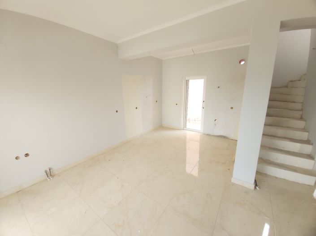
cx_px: 158
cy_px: 118
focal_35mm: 12
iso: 64
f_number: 2.2
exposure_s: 1/50
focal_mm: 1.42
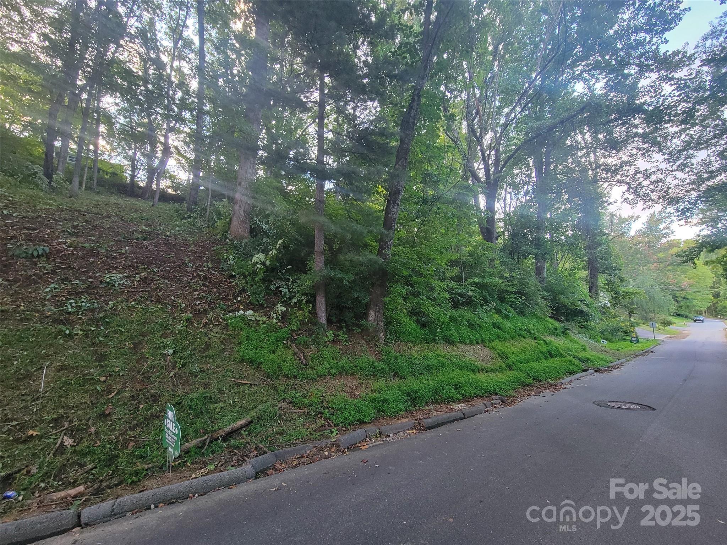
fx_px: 273
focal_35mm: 13
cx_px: 364
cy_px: 272
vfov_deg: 89.9
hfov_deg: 106.2
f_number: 2.2
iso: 400
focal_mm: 2.2
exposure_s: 1/60
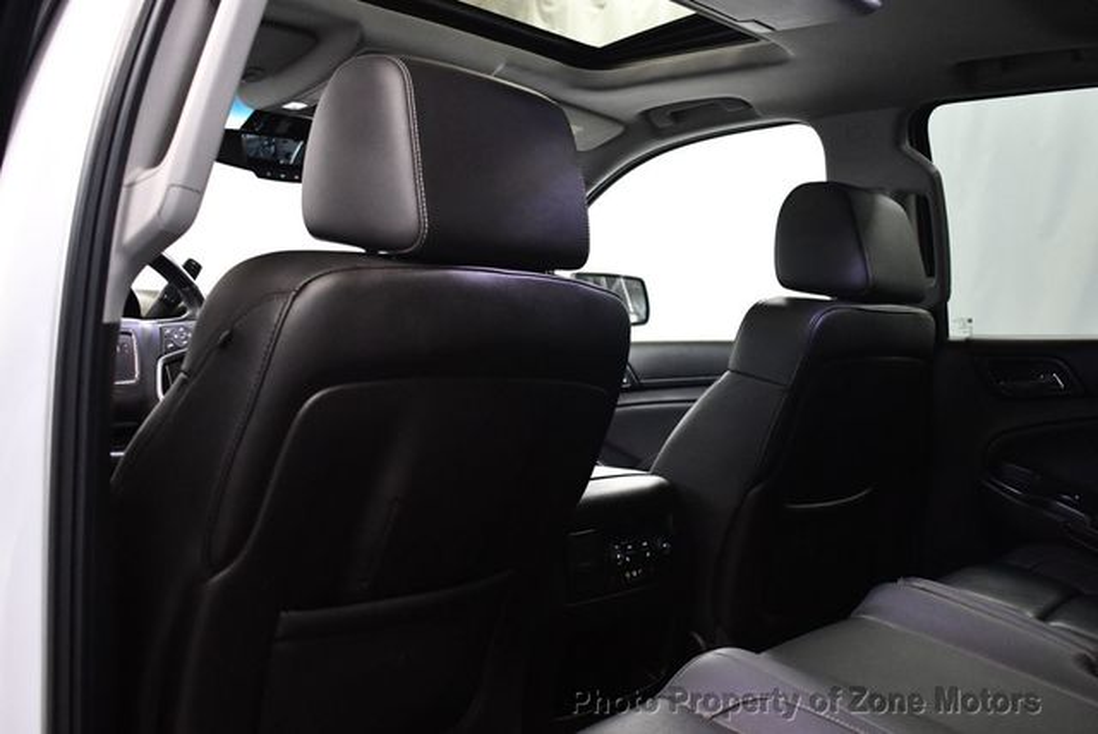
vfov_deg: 36.9
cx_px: 549
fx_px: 1099
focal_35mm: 36
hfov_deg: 53.1
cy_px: 367
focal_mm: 18
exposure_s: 1/60
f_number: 3.5
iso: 3200
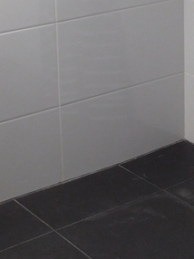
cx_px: 117
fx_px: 703
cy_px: -28
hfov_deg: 15.7
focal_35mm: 94
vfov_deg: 19.9
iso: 250
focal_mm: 6.2
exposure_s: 1/30
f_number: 3.8
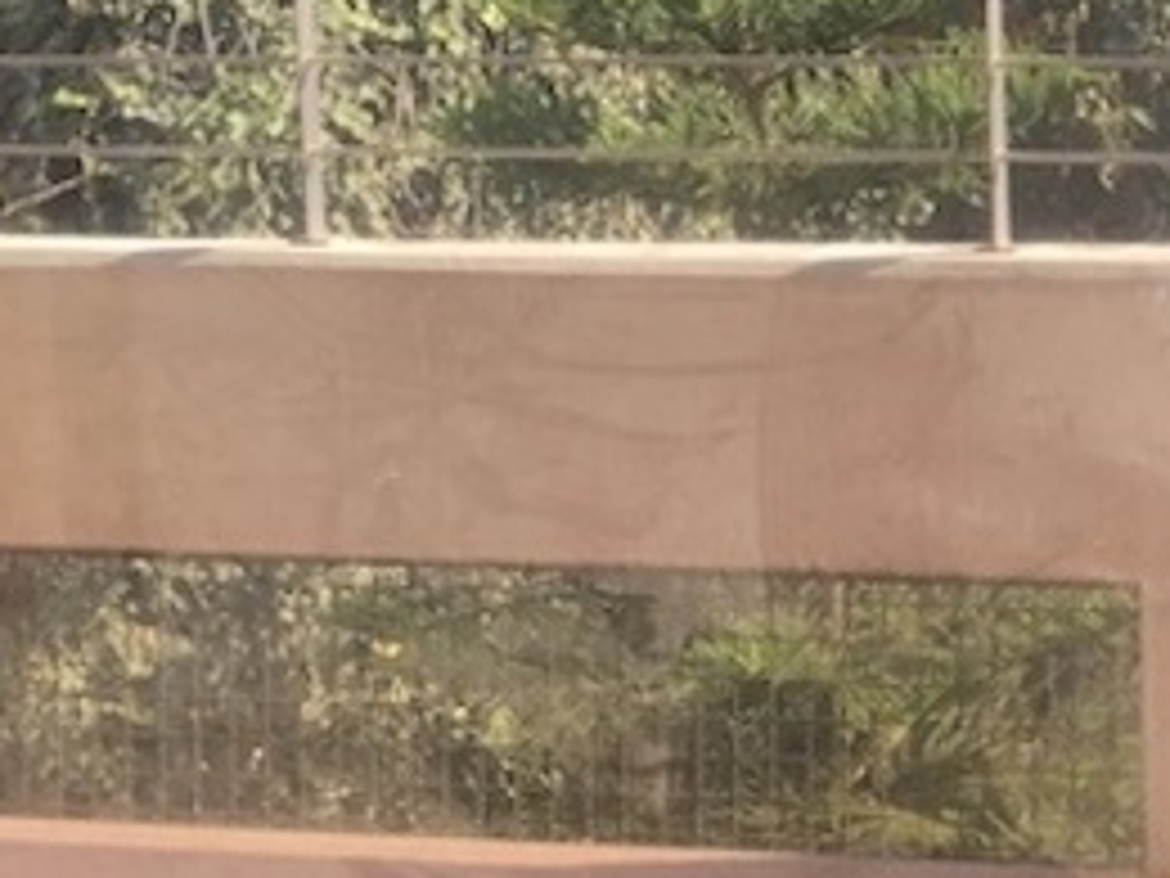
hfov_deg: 15.3
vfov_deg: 12.3
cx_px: 1764
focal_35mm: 119
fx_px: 4022
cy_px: 27
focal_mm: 4.15
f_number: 2.2
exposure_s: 1/411
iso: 25
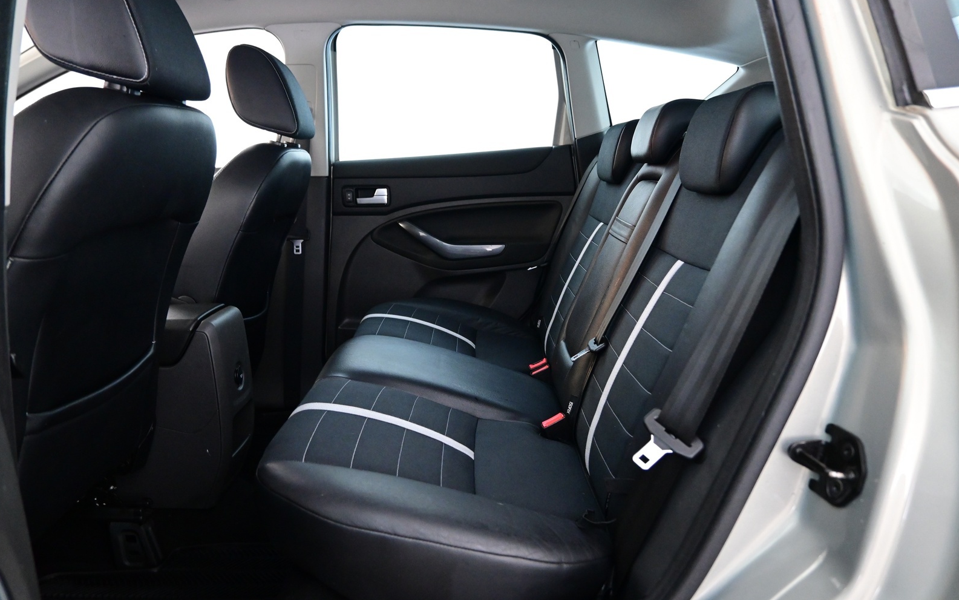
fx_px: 653
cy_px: 305
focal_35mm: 25
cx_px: 484
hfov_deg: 72.5
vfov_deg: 49.3
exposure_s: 1/25
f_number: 3.5
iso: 2800
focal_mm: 16
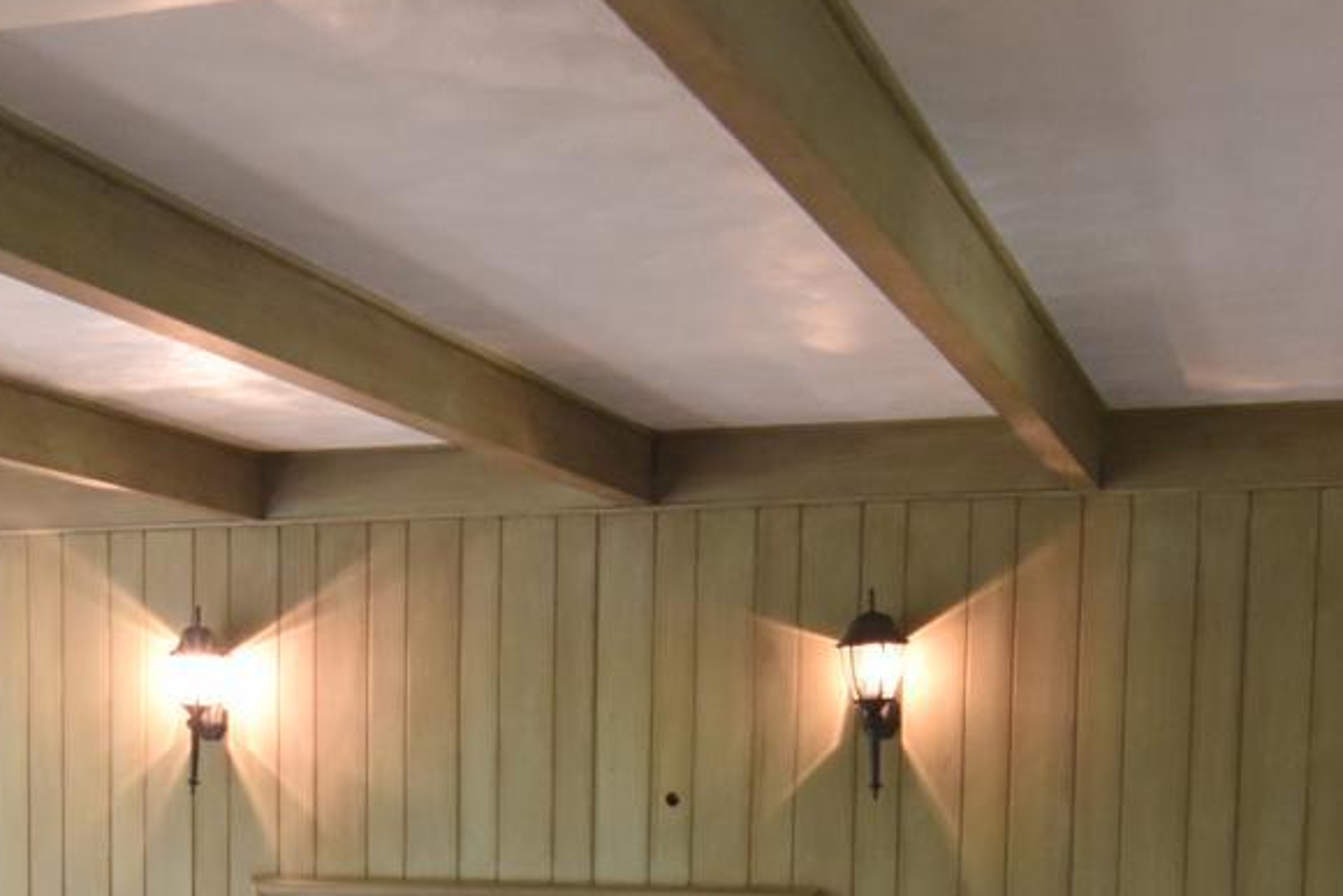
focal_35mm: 61
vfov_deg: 21.2
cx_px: 410
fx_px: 2272
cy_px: 997
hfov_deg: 32.6
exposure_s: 1/60
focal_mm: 11.5
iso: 1000
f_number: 2.8
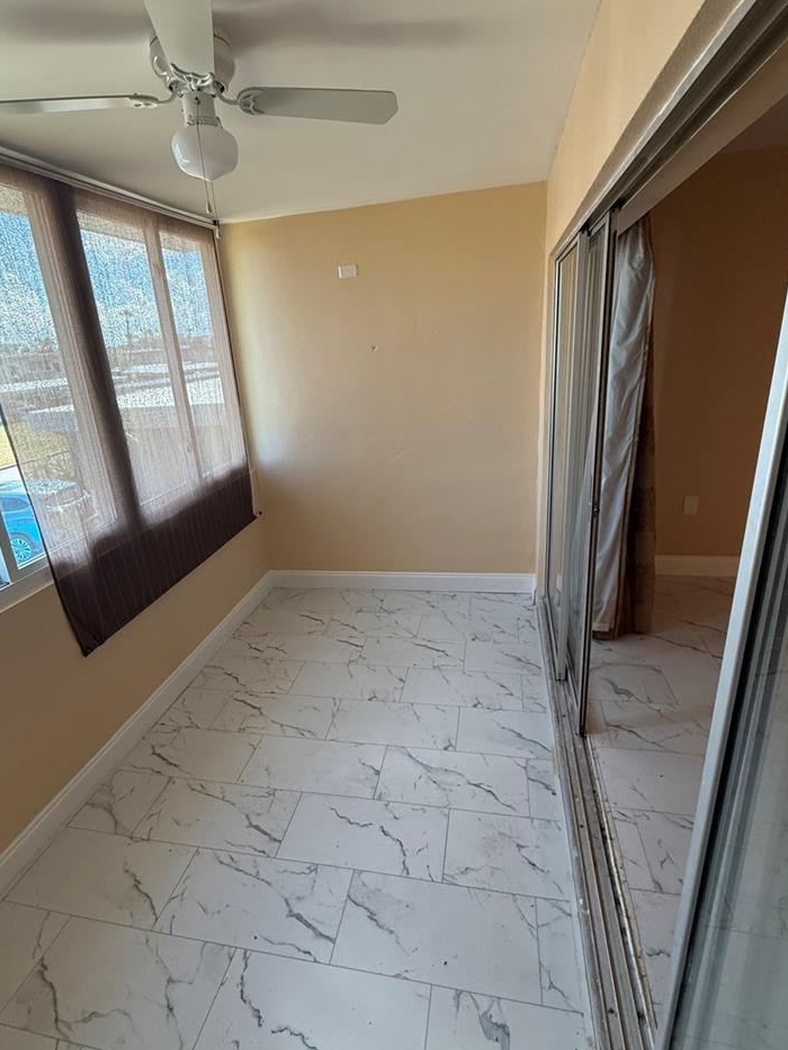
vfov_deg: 87.7
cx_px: 369
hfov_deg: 71.5
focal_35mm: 18
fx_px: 546
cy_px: 523
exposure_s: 1/120
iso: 320
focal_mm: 2.22
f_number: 2.2
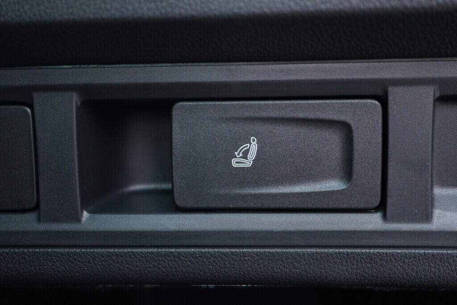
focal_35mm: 36
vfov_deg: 36.9
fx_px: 457
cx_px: 228
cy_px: 152
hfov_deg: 53.1
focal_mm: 24
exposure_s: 1/40
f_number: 2.8
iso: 800
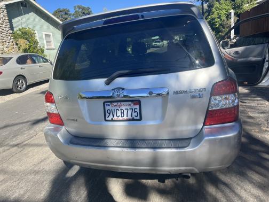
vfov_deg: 53.1
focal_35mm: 26
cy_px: 101
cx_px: 134
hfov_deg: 67.3
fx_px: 202
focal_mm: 5.1
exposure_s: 1/1458
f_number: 1.6
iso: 50
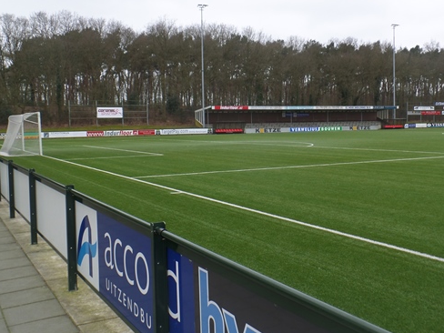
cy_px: 143
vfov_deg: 33.5
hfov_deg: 43.8
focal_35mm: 43
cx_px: 233
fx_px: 552
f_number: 3.4
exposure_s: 1/350
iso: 100
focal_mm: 6.2
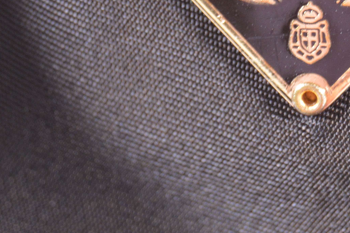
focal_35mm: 239
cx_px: 206
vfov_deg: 5.7
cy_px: -88
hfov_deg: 8.6
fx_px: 2328
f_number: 5.6
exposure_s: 1/30
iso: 900
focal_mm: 55
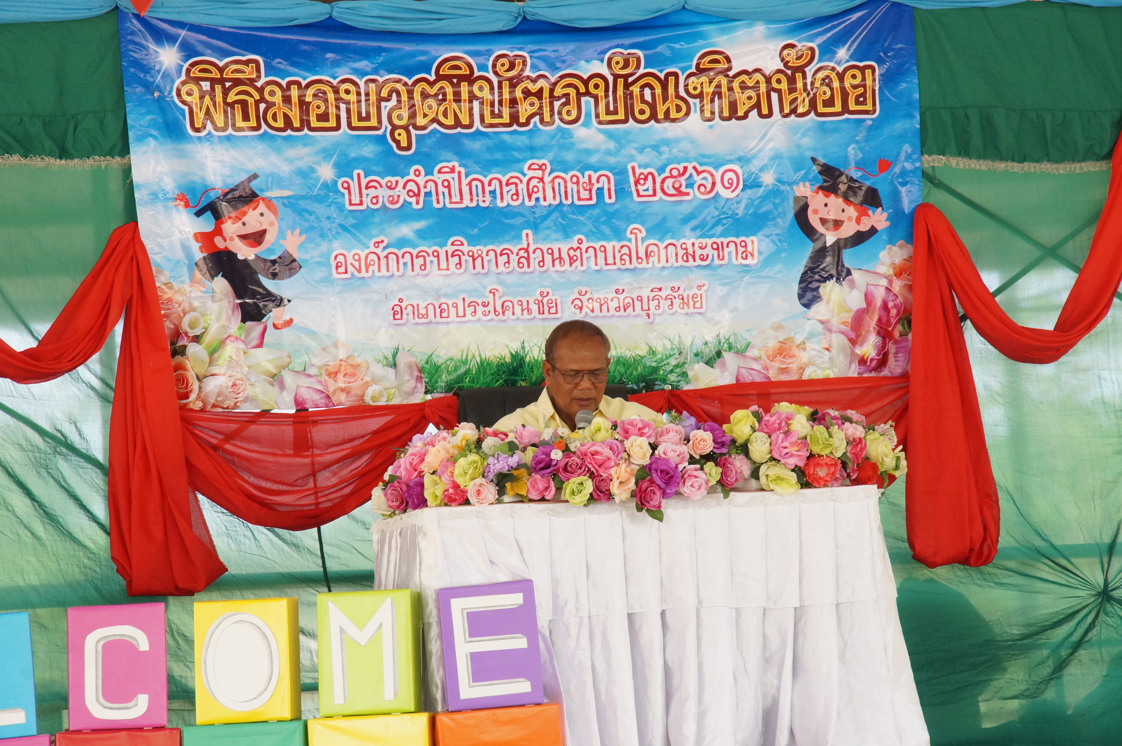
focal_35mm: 135
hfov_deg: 15.2
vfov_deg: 10.1
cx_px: 561
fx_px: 4203
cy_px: 373
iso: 1600
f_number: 13
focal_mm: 90
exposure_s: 1/30
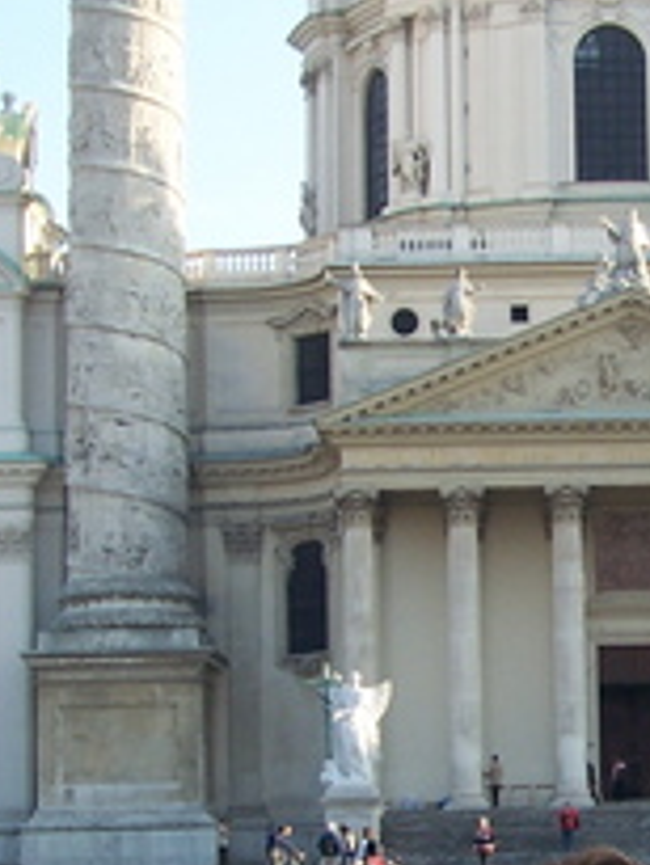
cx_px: 684
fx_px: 2776
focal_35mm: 111
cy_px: 587
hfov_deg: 13.1
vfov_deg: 17.7
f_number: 2.8
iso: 80
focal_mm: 6.3
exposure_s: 1/250
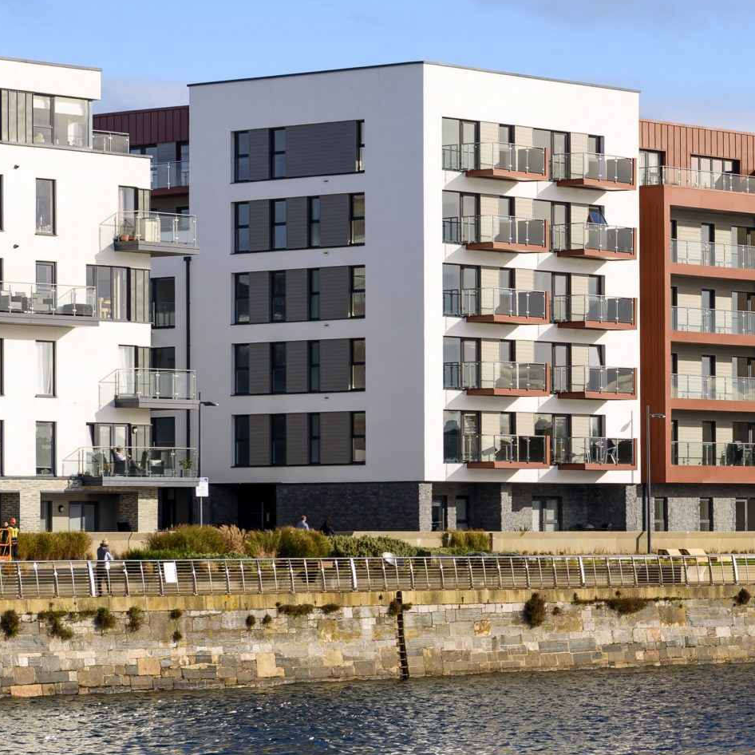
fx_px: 3973
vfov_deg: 10.9
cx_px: 825
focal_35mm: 161
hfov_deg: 10.7
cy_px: 469
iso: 100
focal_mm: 70
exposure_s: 1/200
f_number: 8
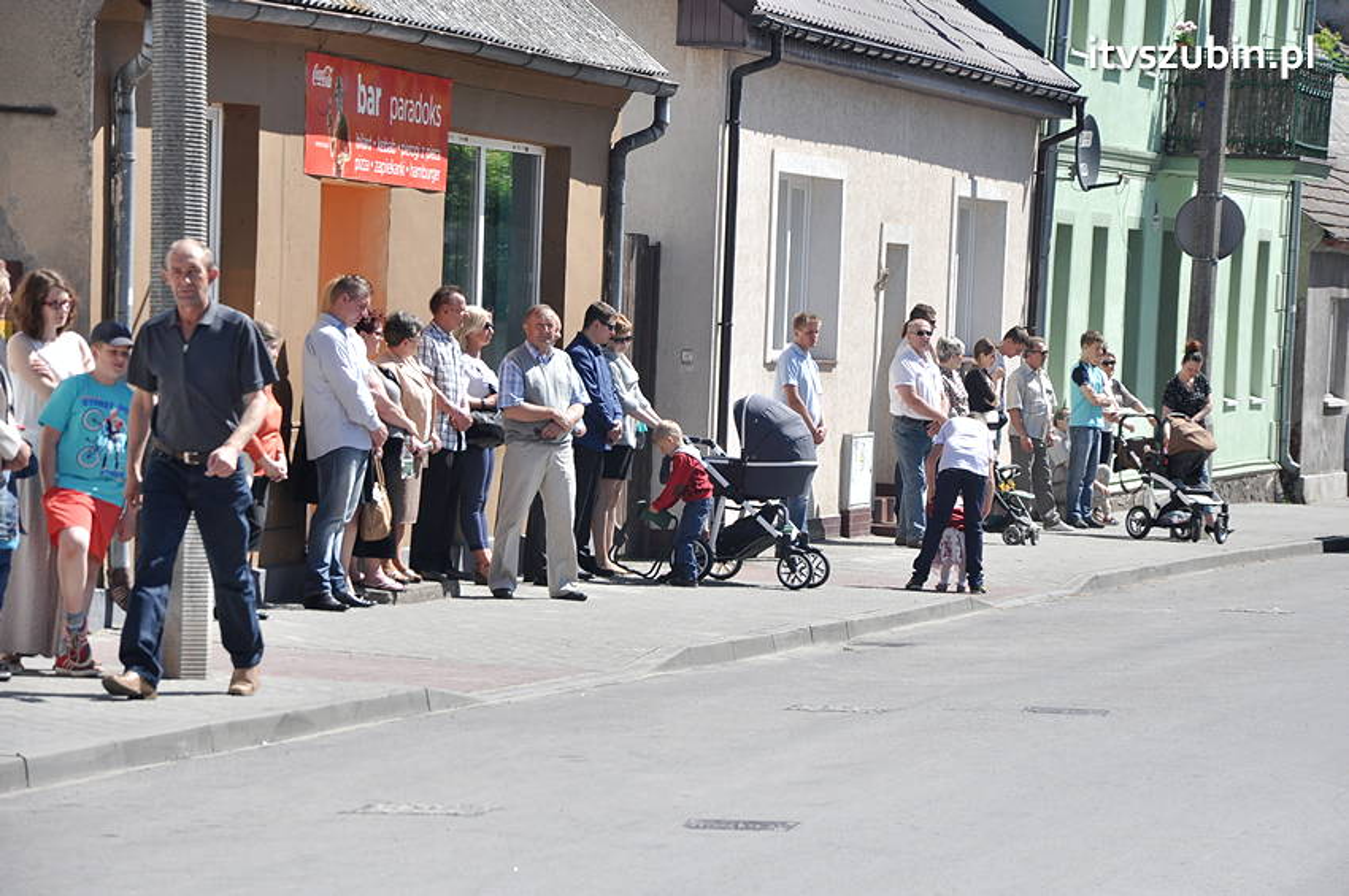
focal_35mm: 158
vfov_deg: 8.7
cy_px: 448
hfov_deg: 13.1
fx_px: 5896
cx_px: 674
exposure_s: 1/1000
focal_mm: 105
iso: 400
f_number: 8
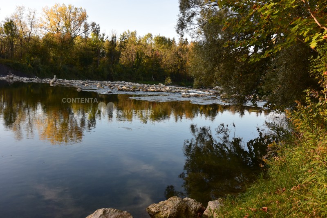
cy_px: 109
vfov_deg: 41.1
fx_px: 291
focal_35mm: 32
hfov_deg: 58.7
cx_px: 164
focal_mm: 12
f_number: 4
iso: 160
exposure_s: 1/250
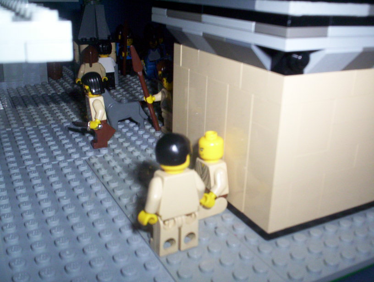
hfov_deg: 48.9
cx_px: 187
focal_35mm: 38
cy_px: 141
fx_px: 412
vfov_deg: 37.9
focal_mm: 4.99
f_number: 4.5
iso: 140
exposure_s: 1/60
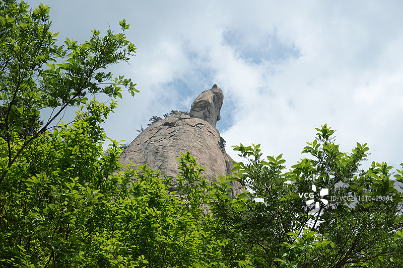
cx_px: 202
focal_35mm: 76
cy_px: 134
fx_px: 851
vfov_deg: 17.9
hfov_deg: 26.7
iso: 125
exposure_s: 1/800
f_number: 5.6
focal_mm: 27.98
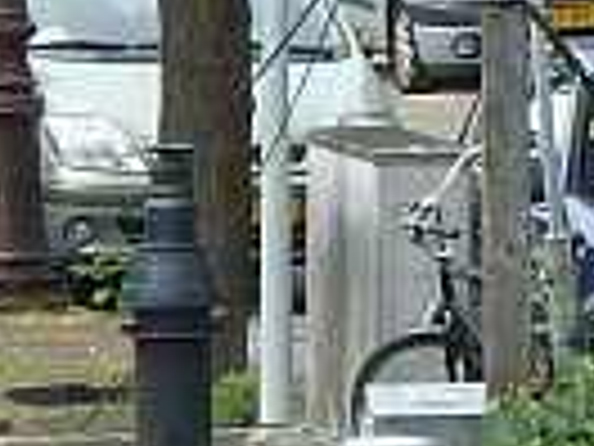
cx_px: 1418
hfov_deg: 2.4
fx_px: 13848
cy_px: -302
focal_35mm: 807
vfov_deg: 1.8
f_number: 4.3
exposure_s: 1/160
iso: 80
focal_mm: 17
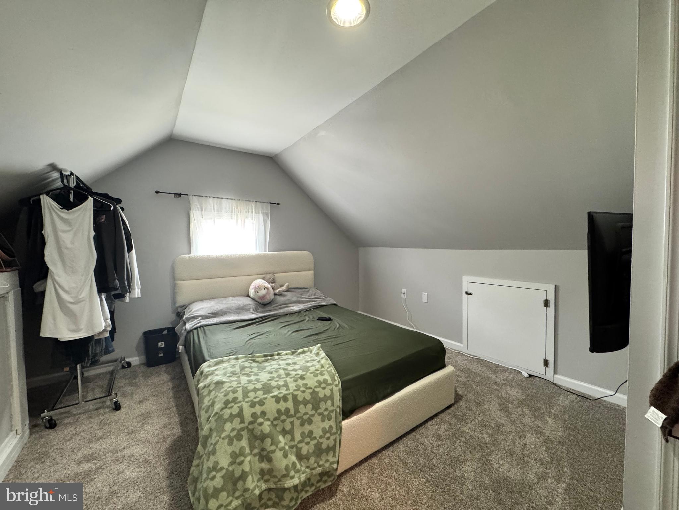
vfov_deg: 85.7
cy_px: 255
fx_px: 275
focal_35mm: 14
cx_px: 340
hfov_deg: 102.1
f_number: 2.2
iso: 400
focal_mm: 2.22
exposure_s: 1/60
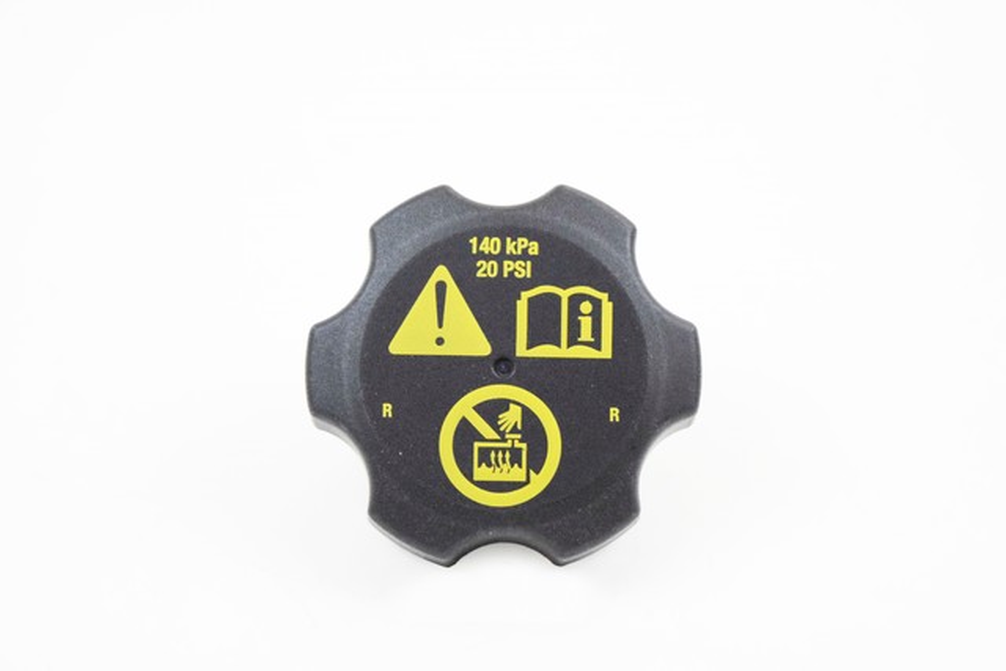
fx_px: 2306
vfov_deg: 16.6
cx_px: 503
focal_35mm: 82
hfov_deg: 24.6
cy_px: 336
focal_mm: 55
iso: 3200
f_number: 5.6
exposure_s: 1/60
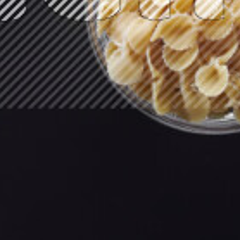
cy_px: -188
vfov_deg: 7.0
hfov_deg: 7.1
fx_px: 1914
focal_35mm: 244
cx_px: -16
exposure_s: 1/100
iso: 100
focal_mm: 50
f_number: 8
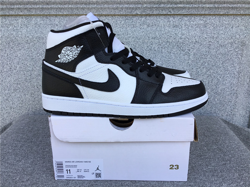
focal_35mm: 31
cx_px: 125
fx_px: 224
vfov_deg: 45.4
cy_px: 94
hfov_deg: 58.4
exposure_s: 1/236
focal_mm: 3.3
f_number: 2.4
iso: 25
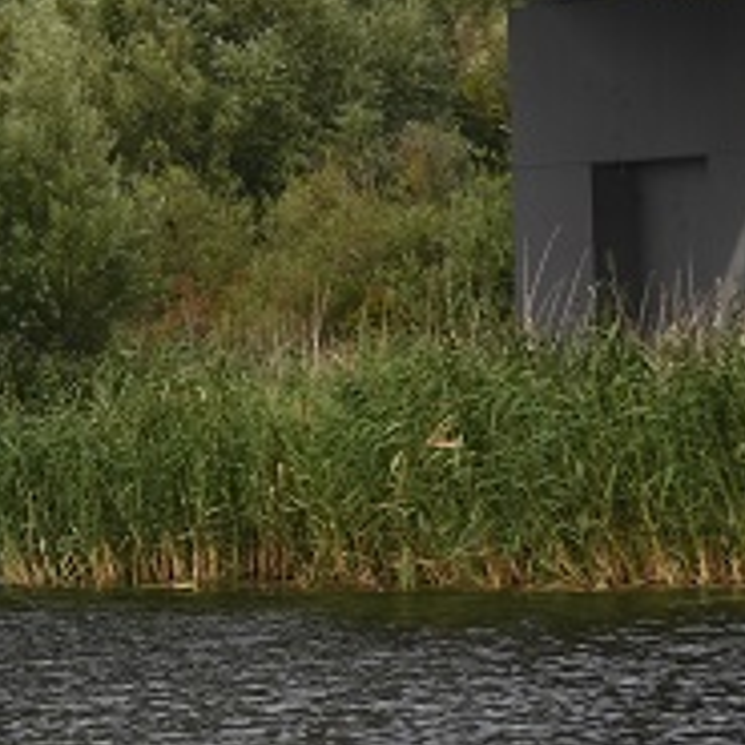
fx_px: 7427
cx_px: -576
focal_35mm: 305
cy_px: -322
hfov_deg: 5.7
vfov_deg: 5.7
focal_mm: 70
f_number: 5.6
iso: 110
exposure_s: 1/500
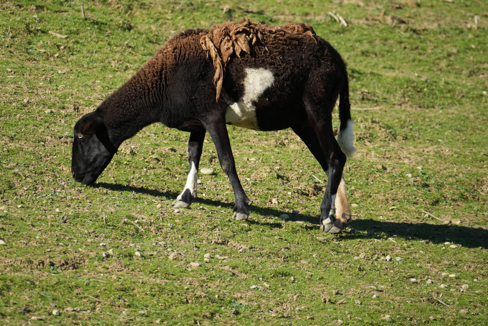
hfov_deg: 5.4
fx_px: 5218
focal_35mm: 385
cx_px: 234
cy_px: 144
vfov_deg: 3.6
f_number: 7.1
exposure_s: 1/1600
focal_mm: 300
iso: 800
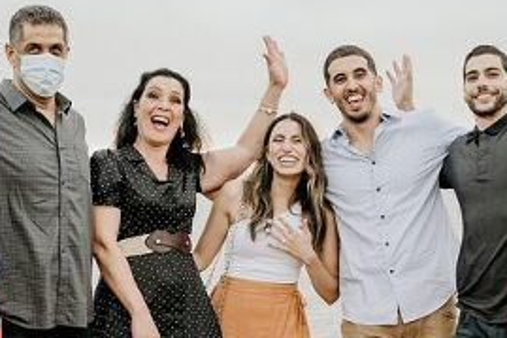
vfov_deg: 13.6
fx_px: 1407
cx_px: 315
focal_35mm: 100
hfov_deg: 20.4
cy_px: 249
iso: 500
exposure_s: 1/100
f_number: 4.5
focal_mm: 35
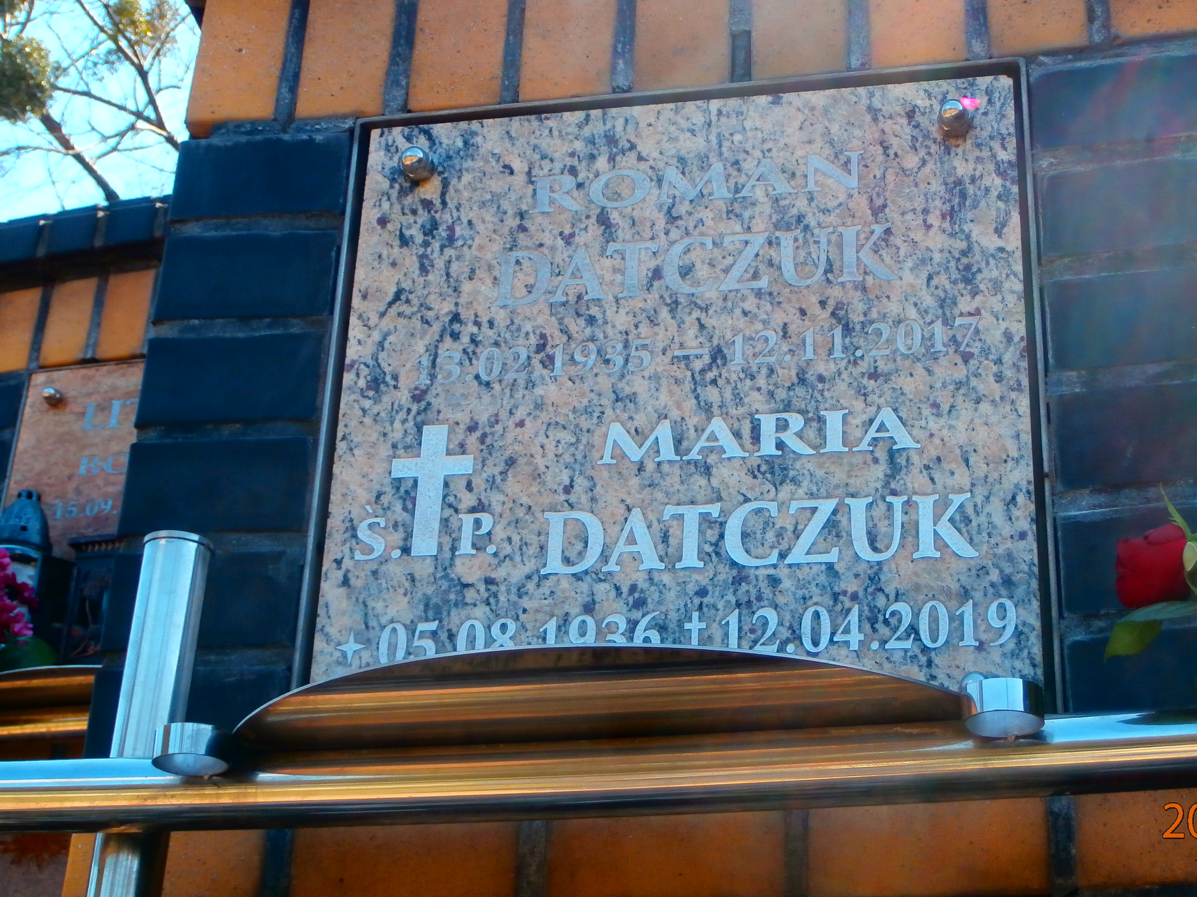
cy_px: 338
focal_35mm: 64
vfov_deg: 22.9
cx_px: 694
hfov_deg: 30.2
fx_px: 2213
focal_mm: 8.29
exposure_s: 1/250
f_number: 4.2
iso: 100
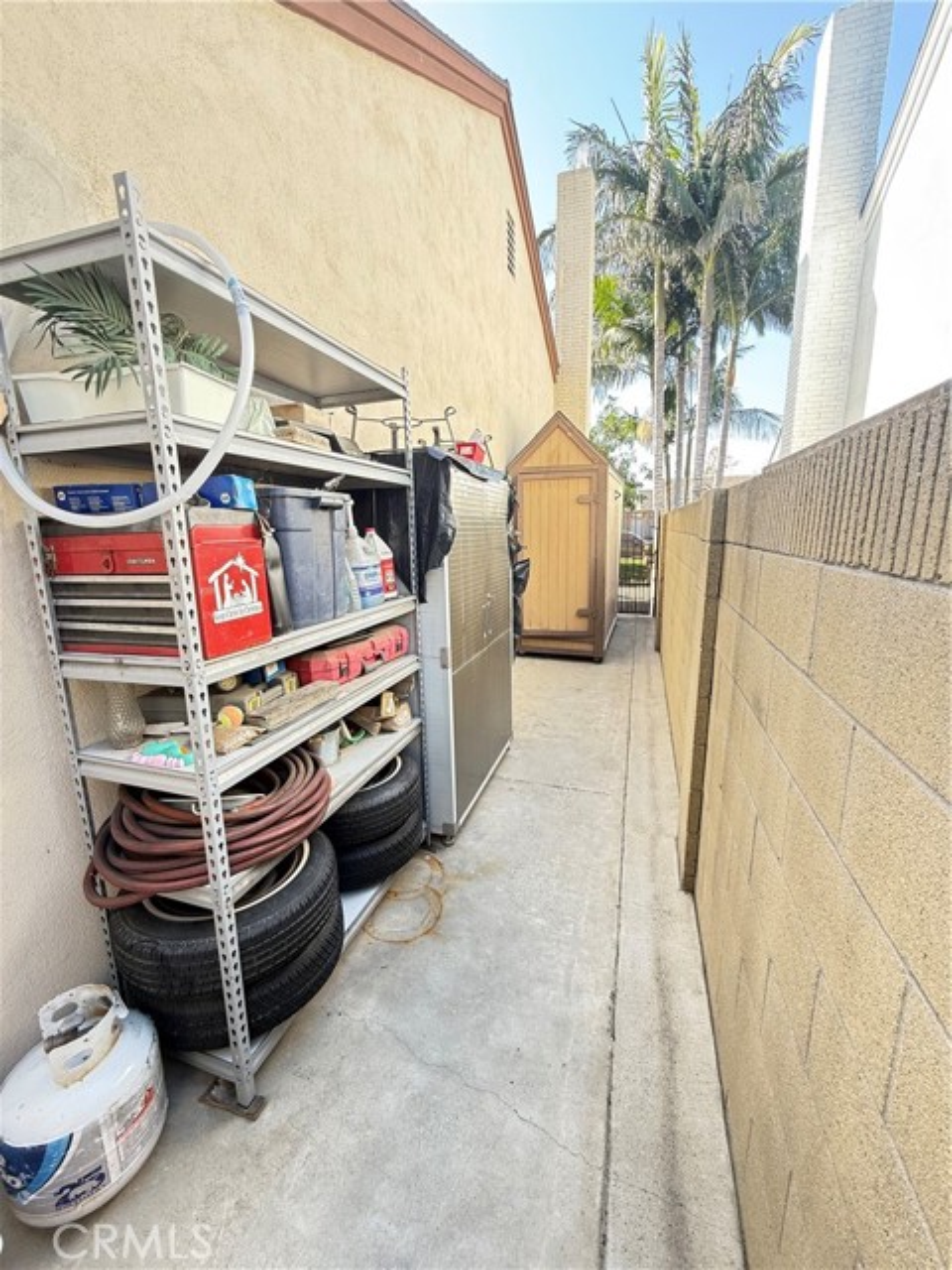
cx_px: 476
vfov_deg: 102.1
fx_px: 513
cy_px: 635
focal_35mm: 14
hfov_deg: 85.7
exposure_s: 1/99
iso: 100
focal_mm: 2.22
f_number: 2.2
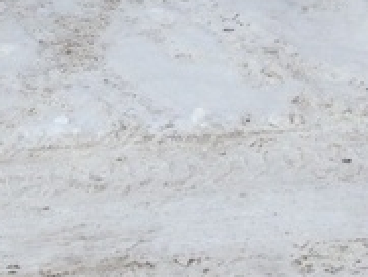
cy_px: -291
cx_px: 366
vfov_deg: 9.5
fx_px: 1553
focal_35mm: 146
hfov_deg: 13.3
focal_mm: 4.12
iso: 50
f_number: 2.4
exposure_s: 1/889
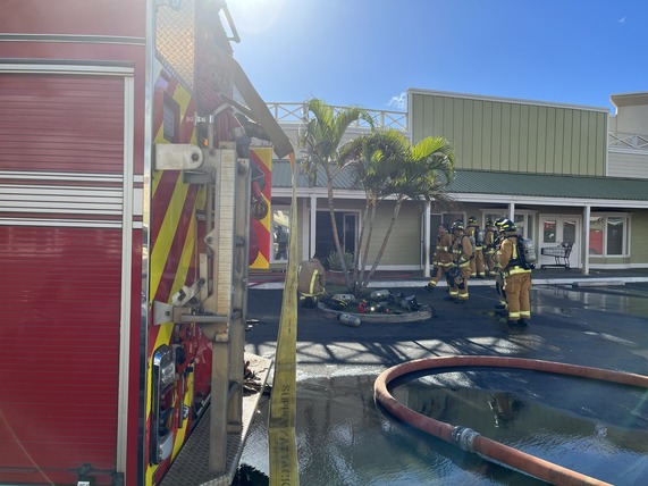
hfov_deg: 67.3
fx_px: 487
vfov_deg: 53.0
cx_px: 324
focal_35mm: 26
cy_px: 243
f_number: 1.6
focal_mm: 5.1
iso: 50
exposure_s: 1/2222
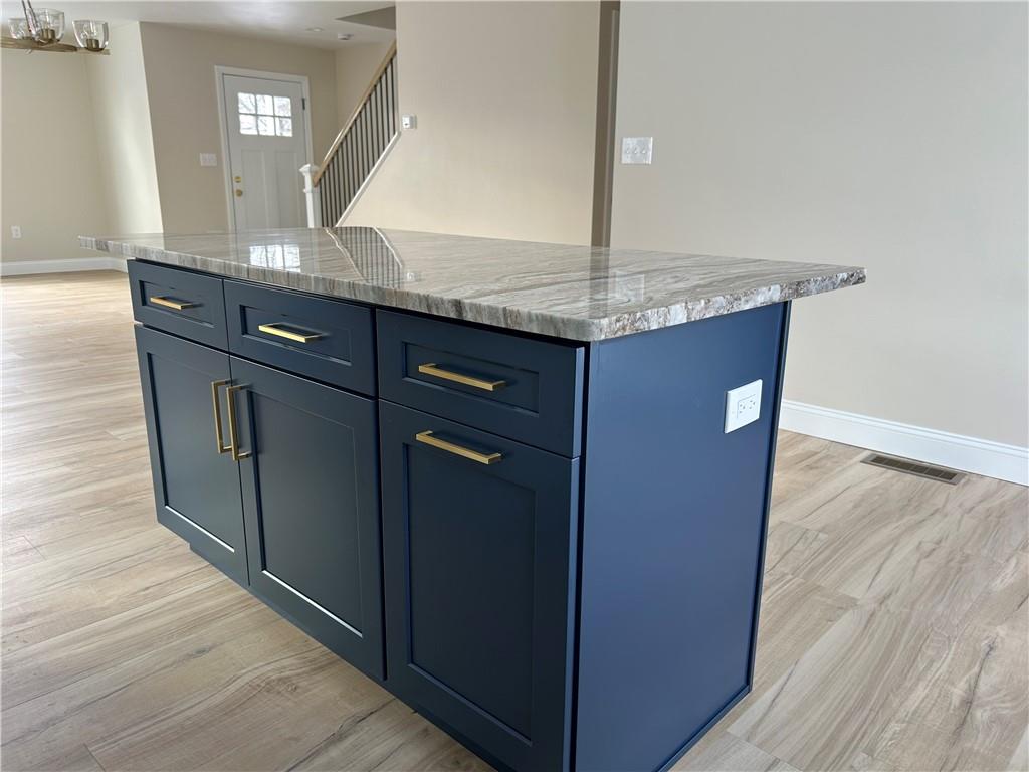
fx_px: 773
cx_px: 514
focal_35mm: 26
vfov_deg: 53.1
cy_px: 386
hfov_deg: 67.3
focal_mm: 5.7
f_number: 1.5
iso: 64
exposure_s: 1/121
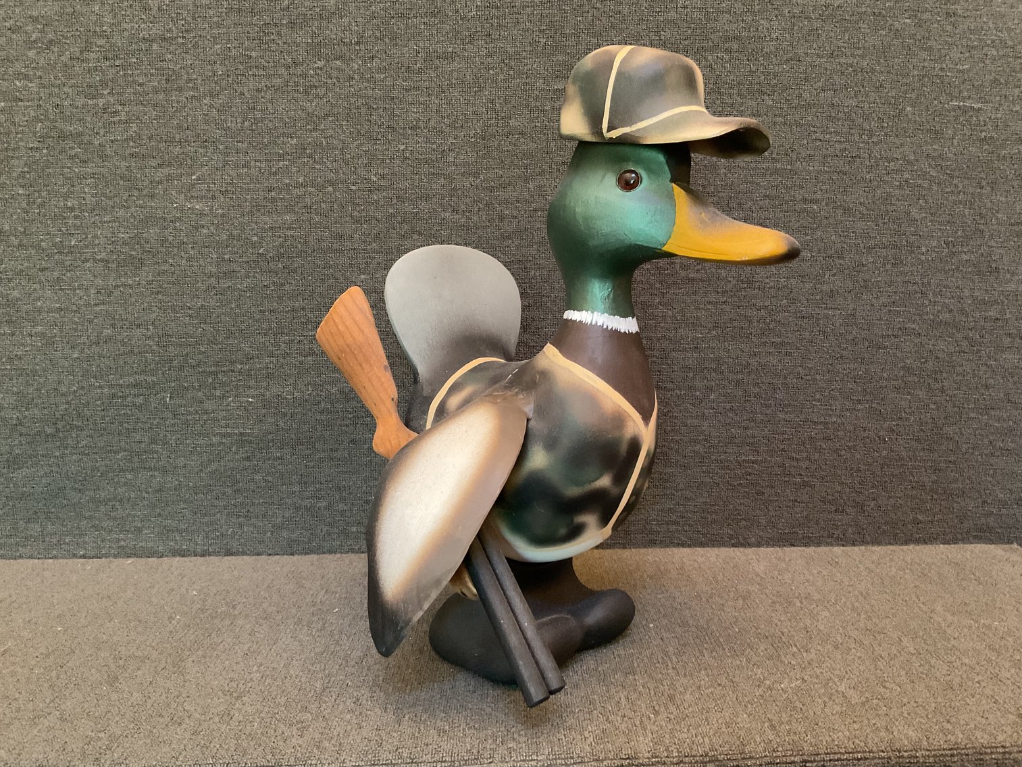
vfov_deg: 48.2
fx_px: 856
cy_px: 384
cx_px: 511
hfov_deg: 61.7
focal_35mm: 29
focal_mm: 3
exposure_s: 1/30
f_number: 1.8
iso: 400
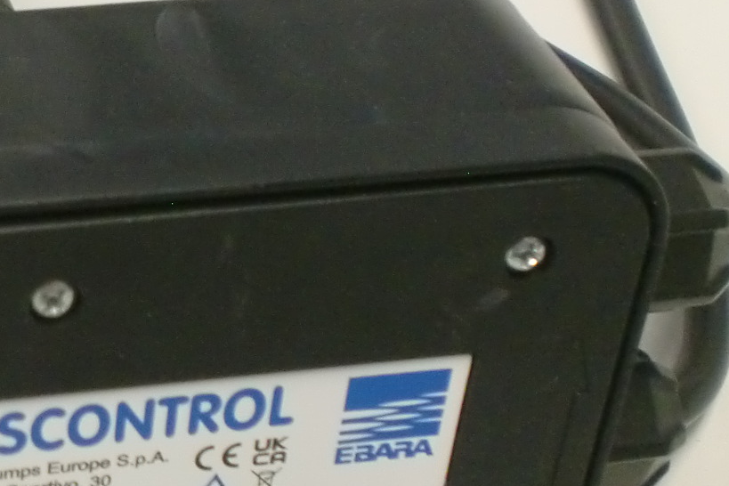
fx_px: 1843
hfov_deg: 21.2
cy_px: 275
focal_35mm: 91
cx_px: -93
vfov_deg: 15.0
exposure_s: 1/60
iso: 400
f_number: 3.1
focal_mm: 6.3
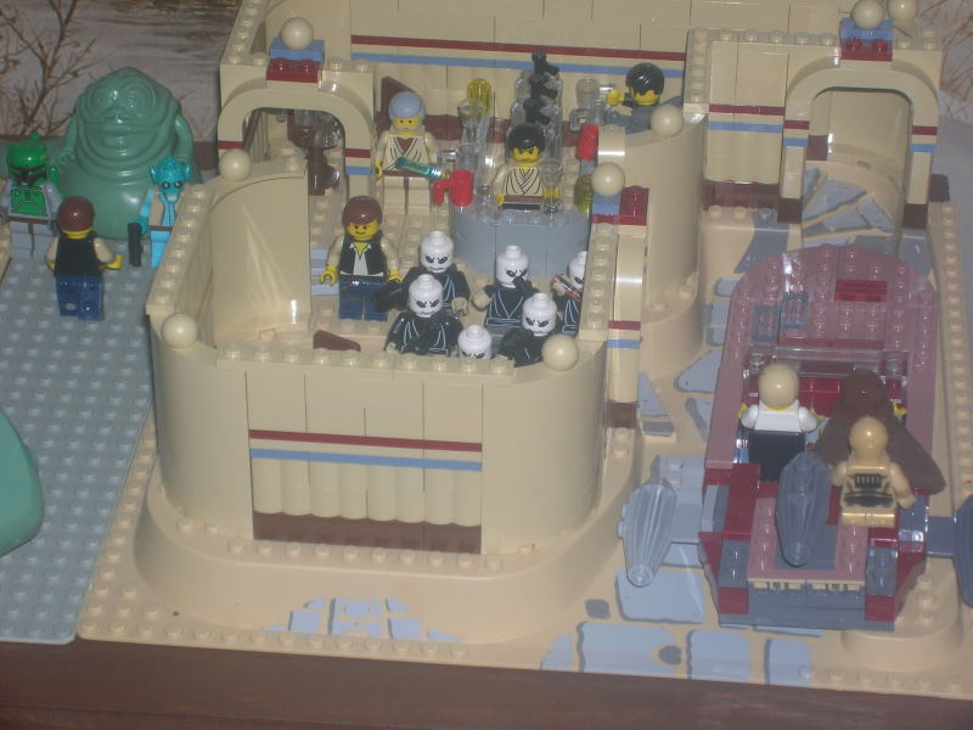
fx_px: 2867
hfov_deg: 19.3
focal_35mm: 102
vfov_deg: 14.5
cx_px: 486
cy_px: 365
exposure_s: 1/60.1
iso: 50
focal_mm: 17.1
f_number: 4.9
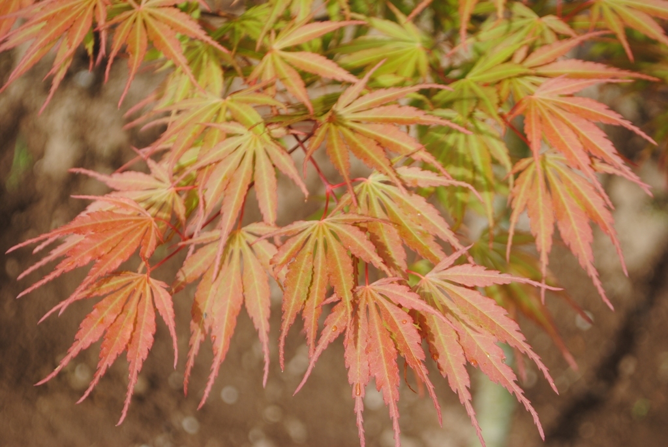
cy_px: 224
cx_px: 334
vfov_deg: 16.6
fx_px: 1532
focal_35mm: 82
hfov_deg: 24.6
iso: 100
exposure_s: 1/200
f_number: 7.1
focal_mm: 55
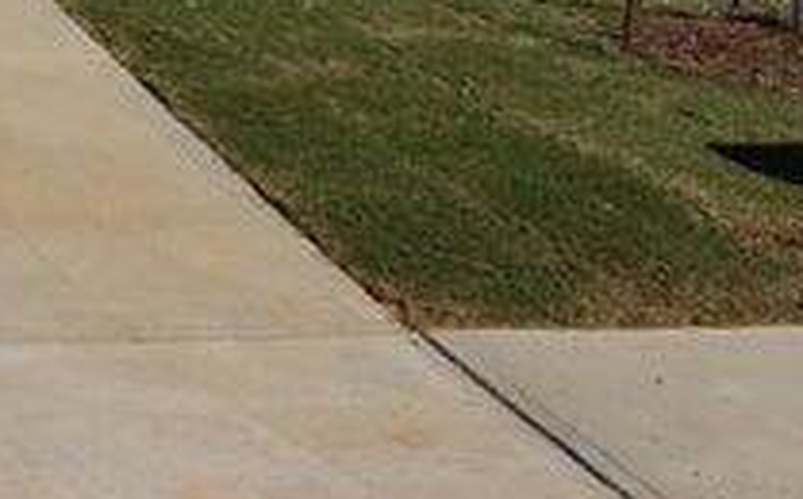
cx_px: -438
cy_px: -353
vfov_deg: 12.7
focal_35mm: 95
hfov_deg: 19.0
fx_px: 2076
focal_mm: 18
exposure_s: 1/640
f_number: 13
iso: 200
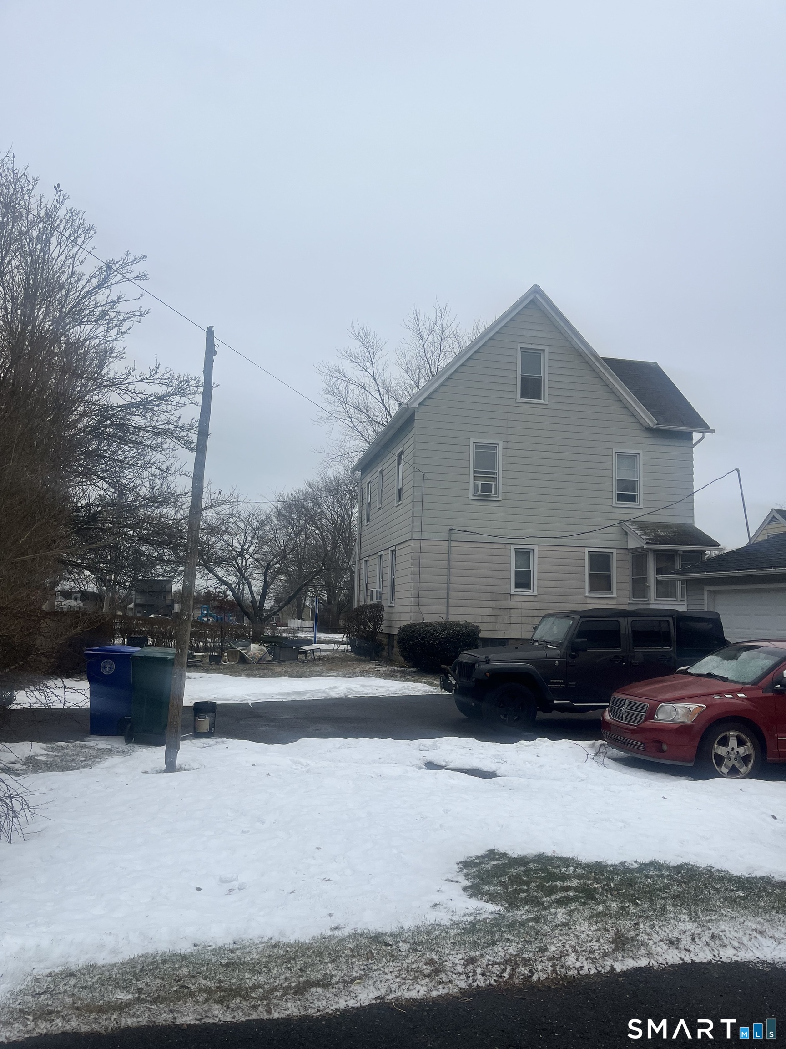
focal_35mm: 26
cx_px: 393
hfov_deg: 53.1
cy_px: 524
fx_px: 787
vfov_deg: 67.3
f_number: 1.6
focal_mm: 5.1
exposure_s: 1/2222
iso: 50
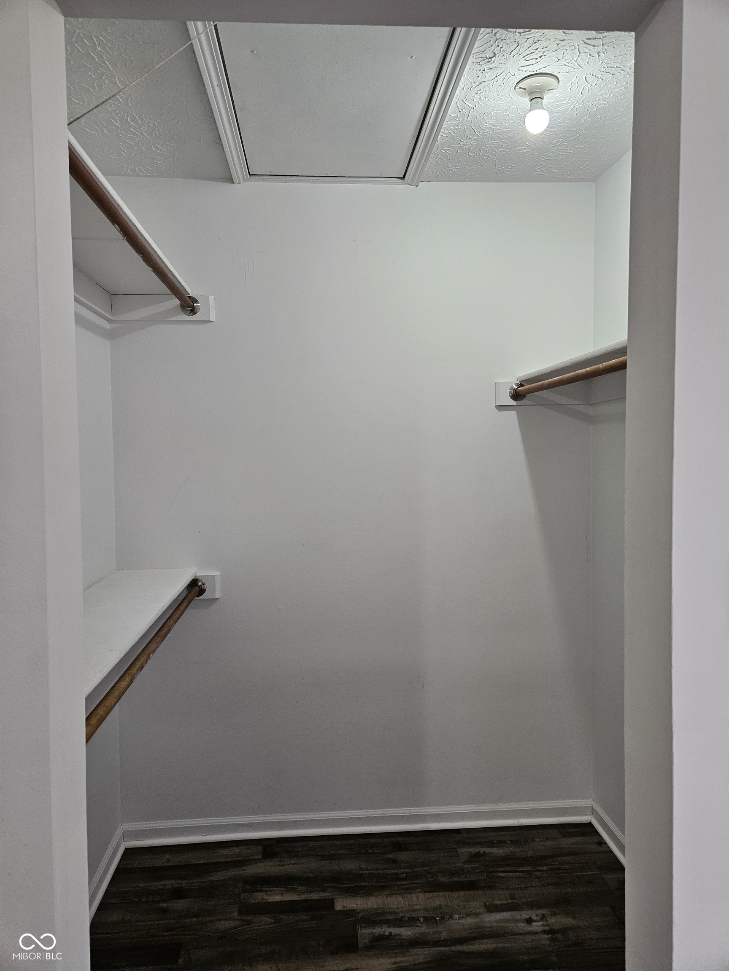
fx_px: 646
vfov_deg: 73.9
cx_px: 364
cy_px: 486
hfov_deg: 58.9
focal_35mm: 23
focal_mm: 5.4
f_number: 1.8
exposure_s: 1/120
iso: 250
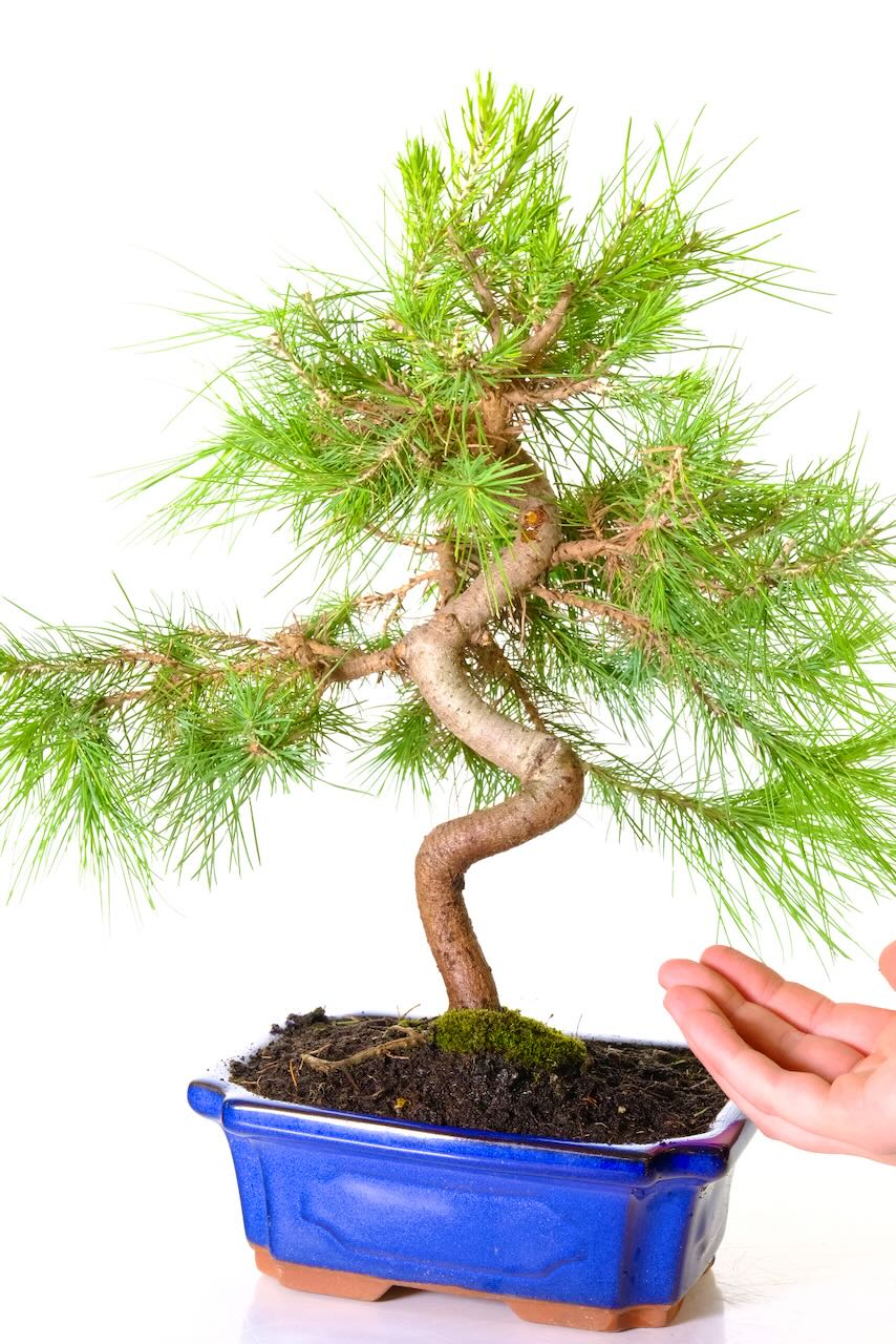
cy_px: 672
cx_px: 448
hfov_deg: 15.0
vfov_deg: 22.4
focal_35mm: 91
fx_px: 3395
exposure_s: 1/15
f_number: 10
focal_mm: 60.7
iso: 1600
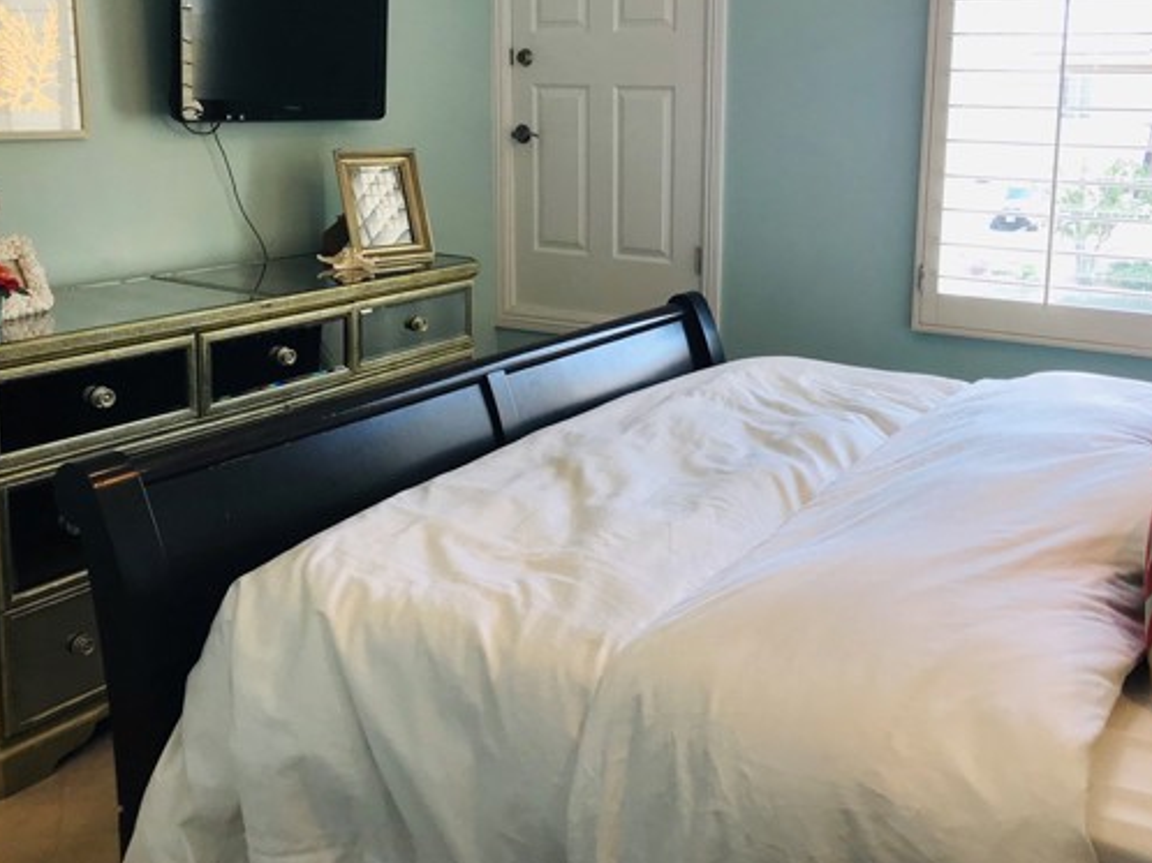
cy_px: 324
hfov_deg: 51.2
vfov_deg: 39.4
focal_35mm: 36
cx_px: 669
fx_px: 1197
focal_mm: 3.99
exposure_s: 1/120
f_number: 1.8
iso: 32
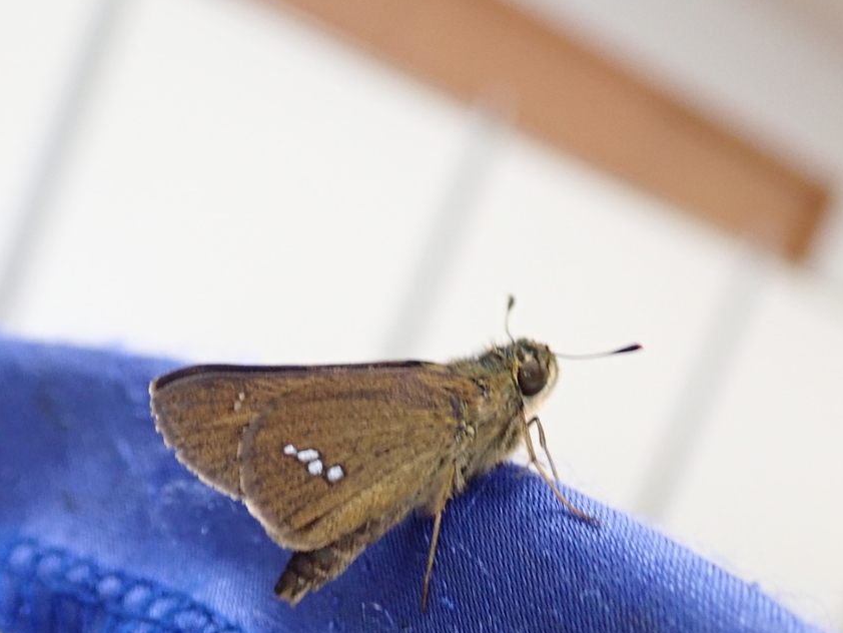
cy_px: 423
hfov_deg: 33.7
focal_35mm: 57
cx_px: 341
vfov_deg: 25.5
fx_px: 1389
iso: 800
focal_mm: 7.34
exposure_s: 1/80
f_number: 2.8
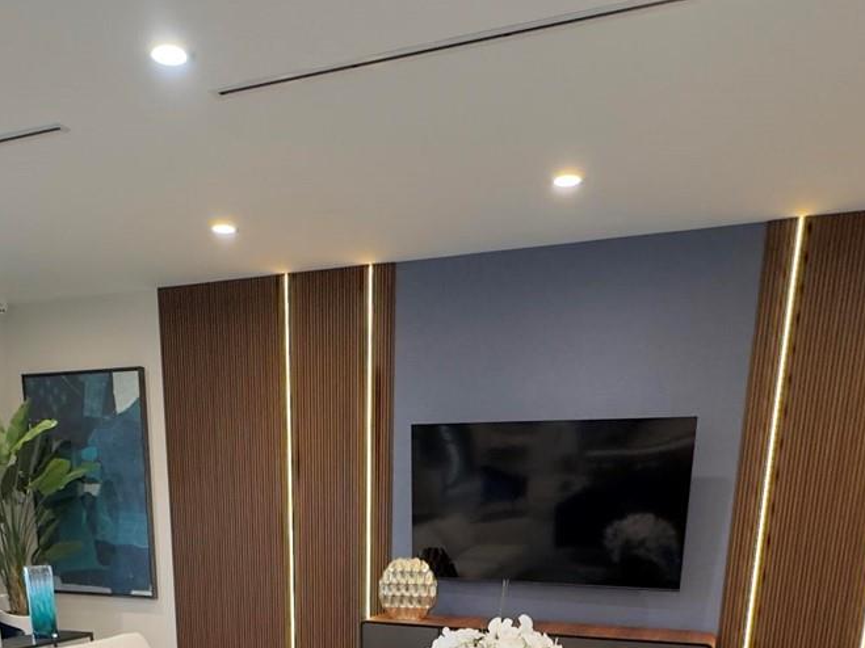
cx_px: 375
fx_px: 849
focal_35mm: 34
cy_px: 744
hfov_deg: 53.8
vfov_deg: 34.8
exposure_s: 1/120
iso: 320
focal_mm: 2.22
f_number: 2.2
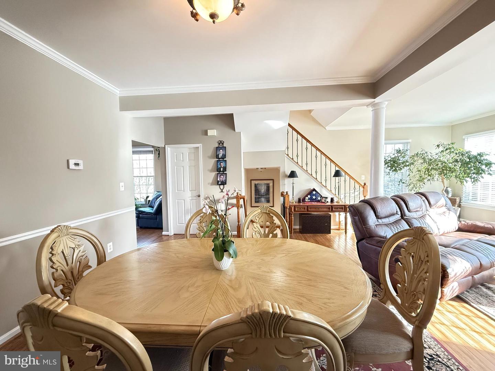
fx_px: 200
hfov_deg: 102.1
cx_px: 248
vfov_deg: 85.7
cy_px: 186
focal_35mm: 14
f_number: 2.2
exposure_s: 1/60
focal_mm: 2.22
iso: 800
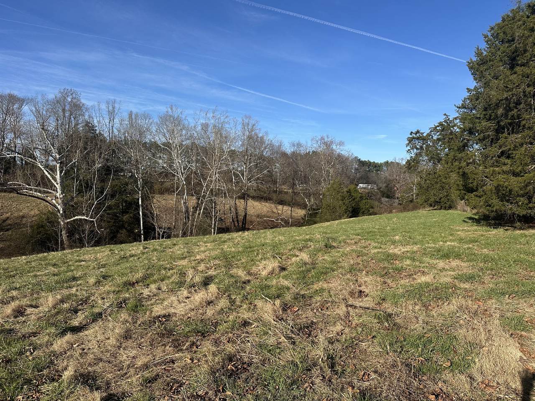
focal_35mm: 24
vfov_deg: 56.8
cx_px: 268
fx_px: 371
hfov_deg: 71.6
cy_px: 200
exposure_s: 1/4016
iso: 80
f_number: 1.78
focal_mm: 6.86
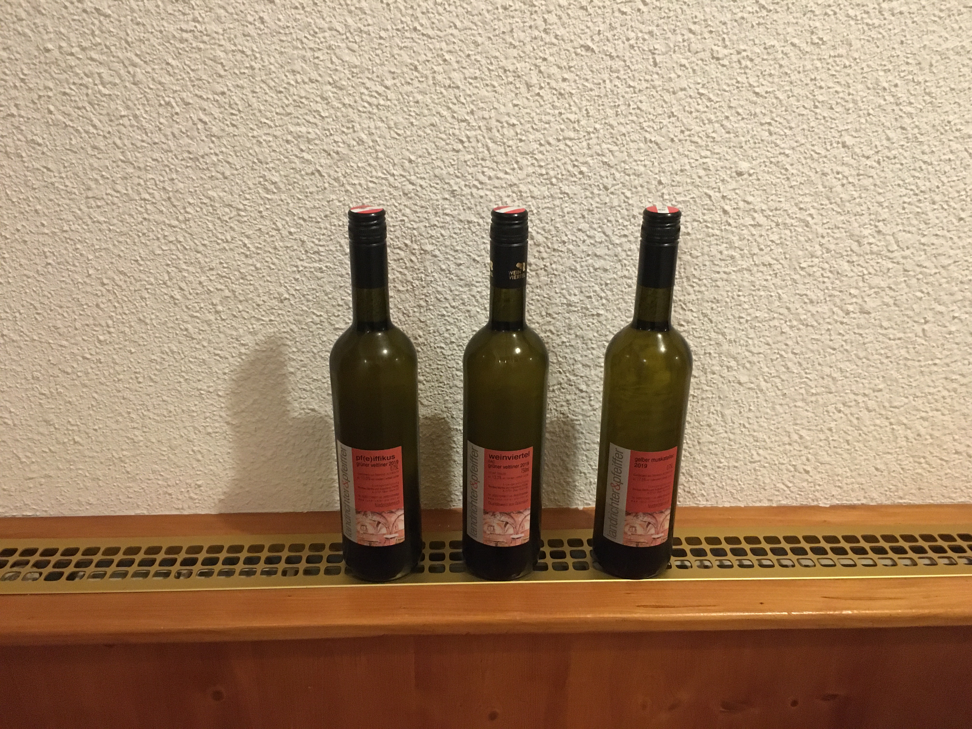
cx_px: 486
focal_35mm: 29
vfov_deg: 48.2
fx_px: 814
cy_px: 364
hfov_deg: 61.7
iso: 320
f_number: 2.2
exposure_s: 1/17
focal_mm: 4.15
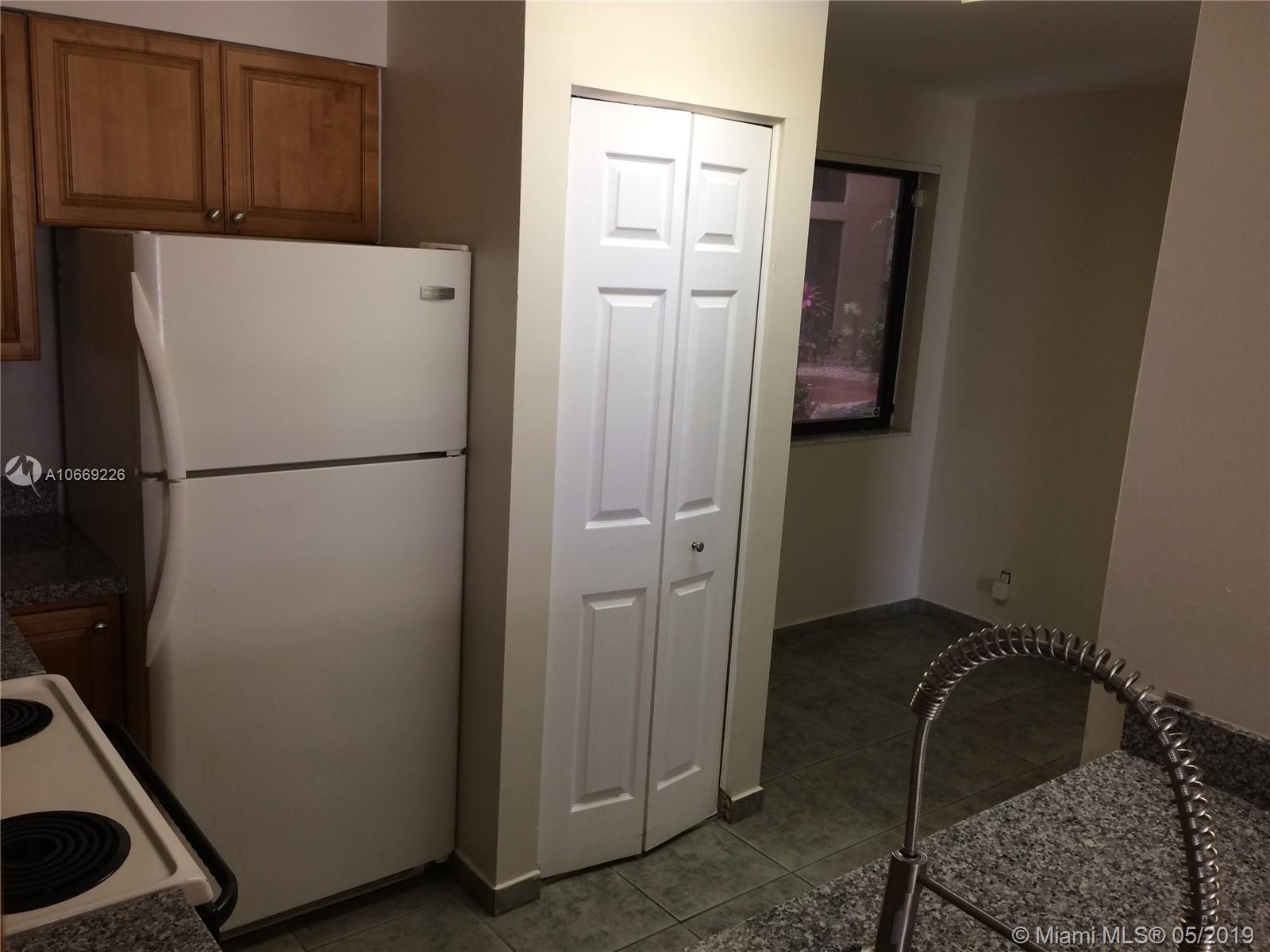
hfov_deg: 61.7
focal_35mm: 29
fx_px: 1064
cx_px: 635
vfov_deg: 48.2
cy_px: 476
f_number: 2.2
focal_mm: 4.15
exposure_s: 1/30
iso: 50
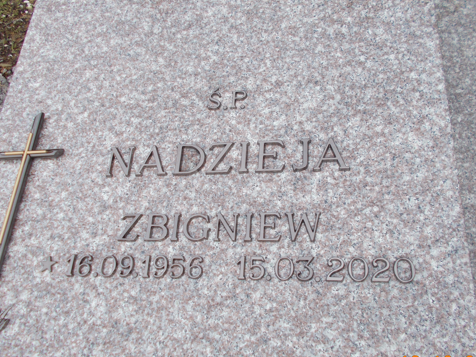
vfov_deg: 44.1
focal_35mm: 32
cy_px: 195
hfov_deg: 56.8
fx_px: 440
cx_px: 244
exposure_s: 1/320
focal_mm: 4.6
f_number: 3.2
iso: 80
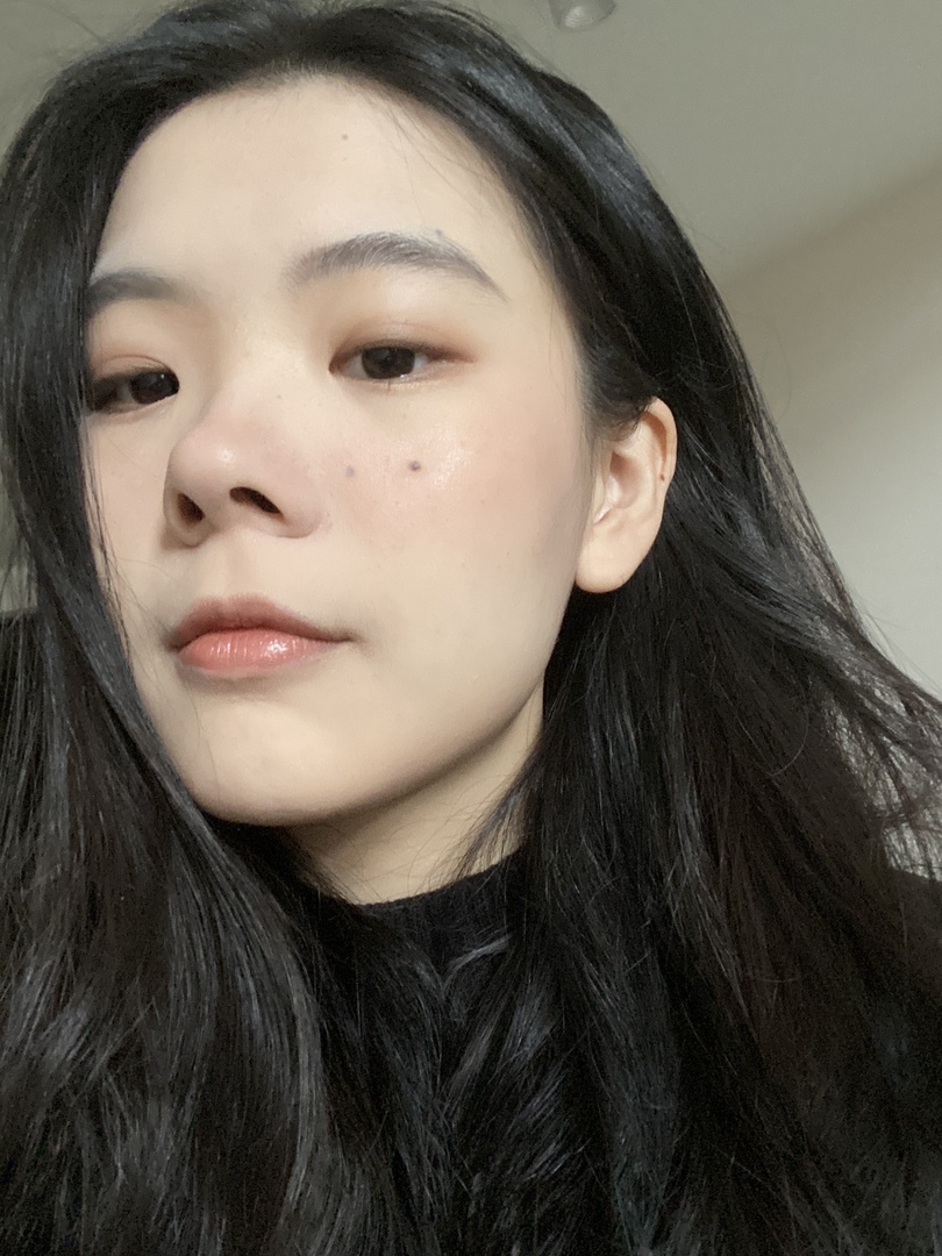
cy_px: 628
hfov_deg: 46.8
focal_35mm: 30
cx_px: 471
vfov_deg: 60.0
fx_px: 1089
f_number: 2.2
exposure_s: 1/33
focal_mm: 2.71
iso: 400
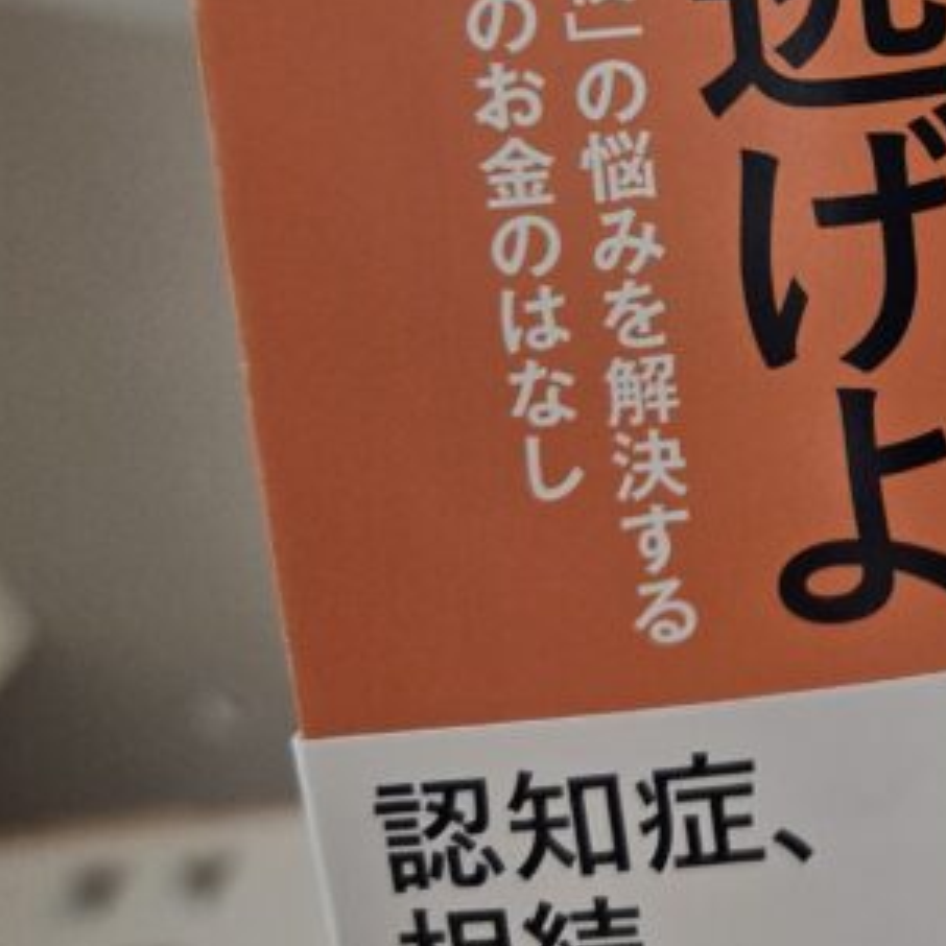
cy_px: 116
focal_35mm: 69
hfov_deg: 23.5
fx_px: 2133
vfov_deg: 24.4
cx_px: 1037
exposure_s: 1/100
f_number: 1.8
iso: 160
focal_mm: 5.4
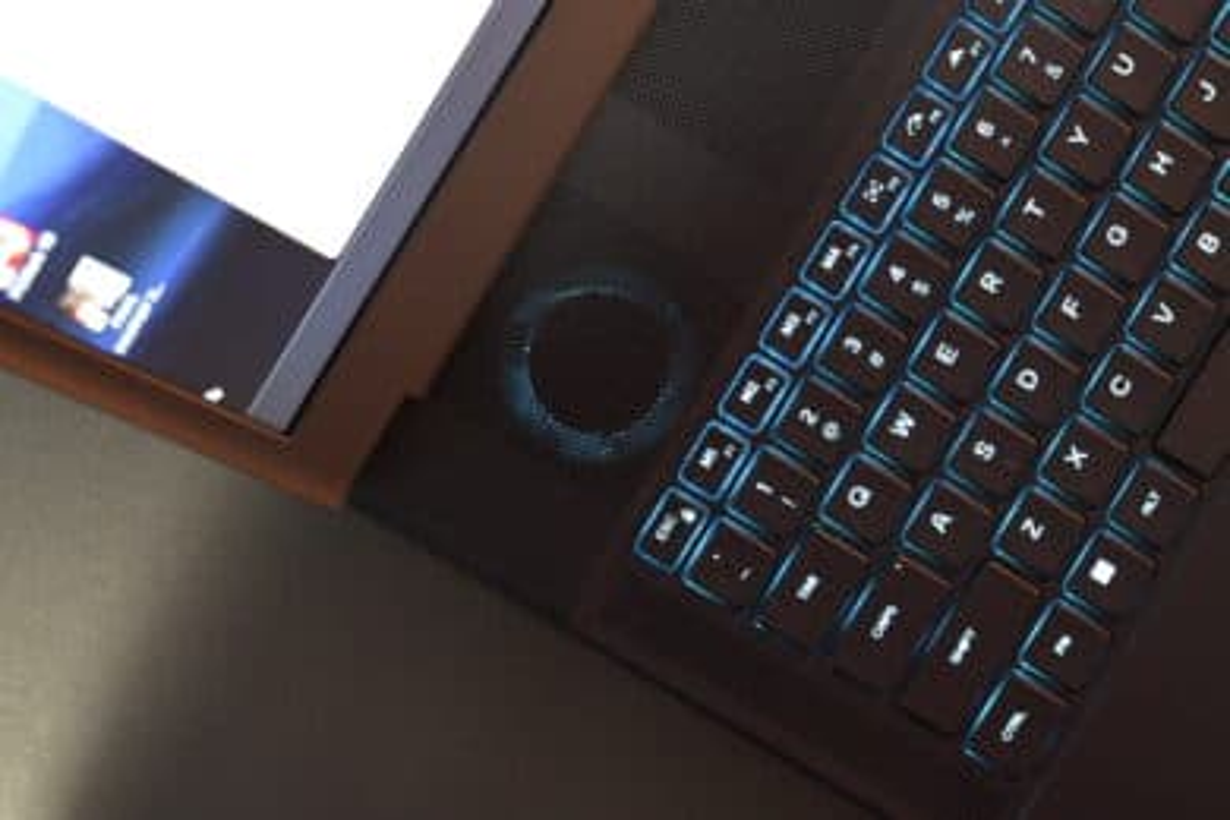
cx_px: 615
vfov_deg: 24.6
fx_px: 1879
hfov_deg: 36.2
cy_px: 410
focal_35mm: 55
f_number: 5.6
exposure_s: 1/60
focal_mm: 55
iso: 8000
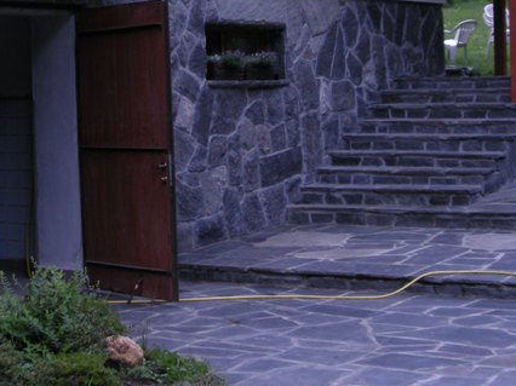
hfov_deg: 21.9
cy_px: 105
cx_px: 144
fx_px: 1326
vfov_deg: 16.5
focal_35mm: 89
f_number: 2.8
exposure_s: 1/205
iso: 64
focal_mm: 7.9
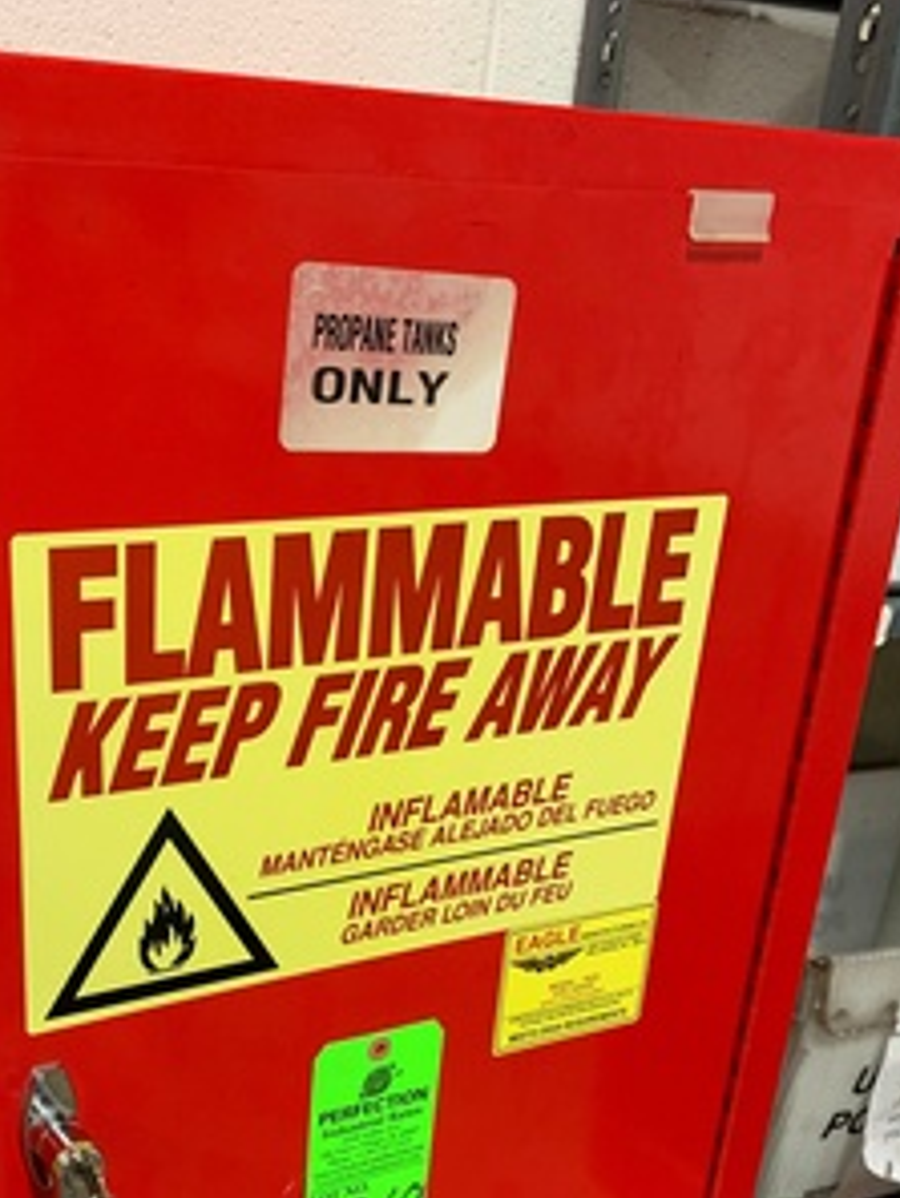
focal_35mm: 42
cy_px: 944
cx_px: 262
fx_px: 1455
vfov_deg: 42.9
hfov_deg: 33.9
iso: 250
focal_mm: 4.25
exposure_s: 1/60
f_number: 1.8
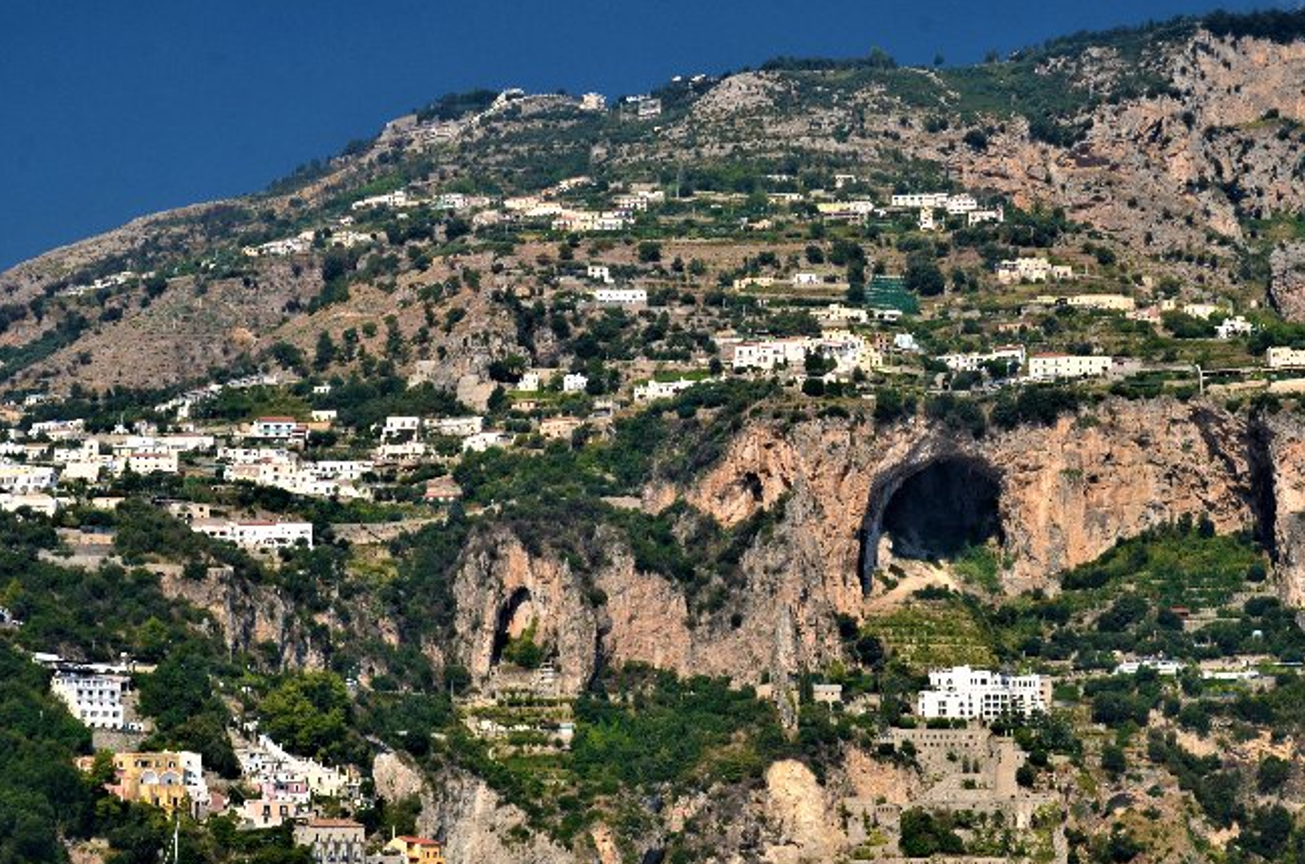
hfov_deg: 31.9
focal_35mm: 63
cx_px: 735
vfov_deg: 21.5
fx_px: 2279
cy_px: 499
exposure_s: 1/125
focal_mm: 34
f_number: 11
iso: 180
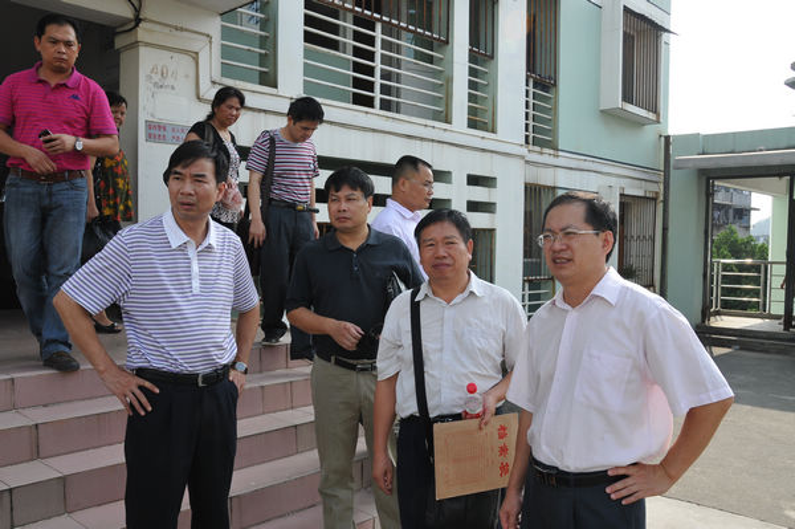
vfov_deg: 43.5
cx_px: 398
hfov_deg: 62.0
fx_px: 662
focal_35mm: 30
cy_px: 264
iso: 400
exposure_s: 1/320
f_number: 9
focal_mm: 20
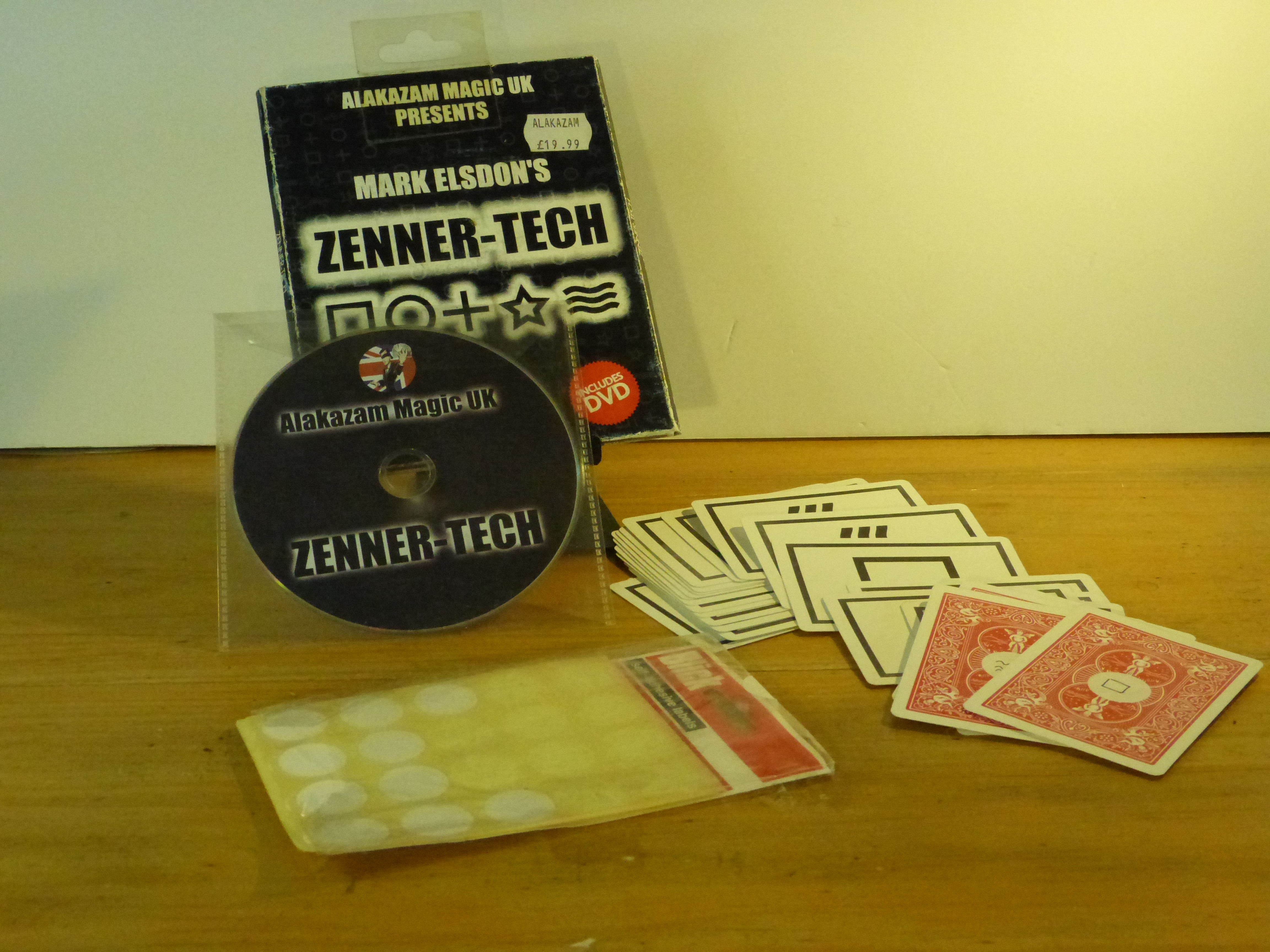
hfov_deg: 40.4
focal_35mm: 47
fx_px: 1724
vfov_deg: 30.9
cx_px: 635
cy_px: 476
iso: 1600
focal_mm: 8.5
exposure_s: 1/640
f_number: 3.5
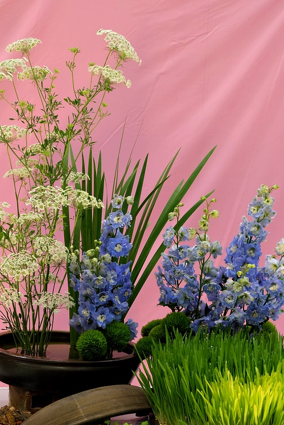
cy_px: 242
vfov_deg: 29.2
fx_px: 816
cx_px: 143
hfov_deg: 19.7
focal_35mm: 69
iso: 400
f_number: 5
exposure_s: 1/30
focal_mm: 34
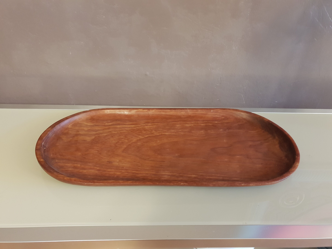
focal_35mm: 26
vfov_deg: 53.1
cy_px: 124
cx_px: 166
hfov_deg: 67.3
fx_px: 249
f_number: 1.5
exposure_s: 1/17
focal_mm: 4.3
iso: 320
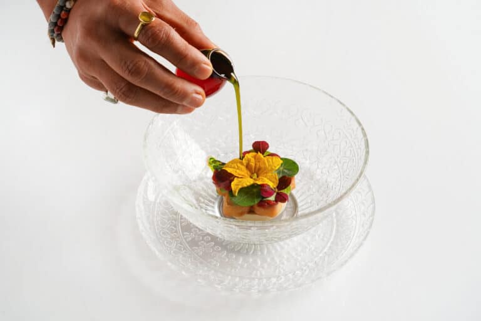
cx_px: 240
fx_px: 908
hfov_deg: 29.7
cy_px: 160
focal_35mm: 68
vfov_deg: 20.0
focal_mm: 68
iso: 64
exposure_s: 1/160
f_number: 10
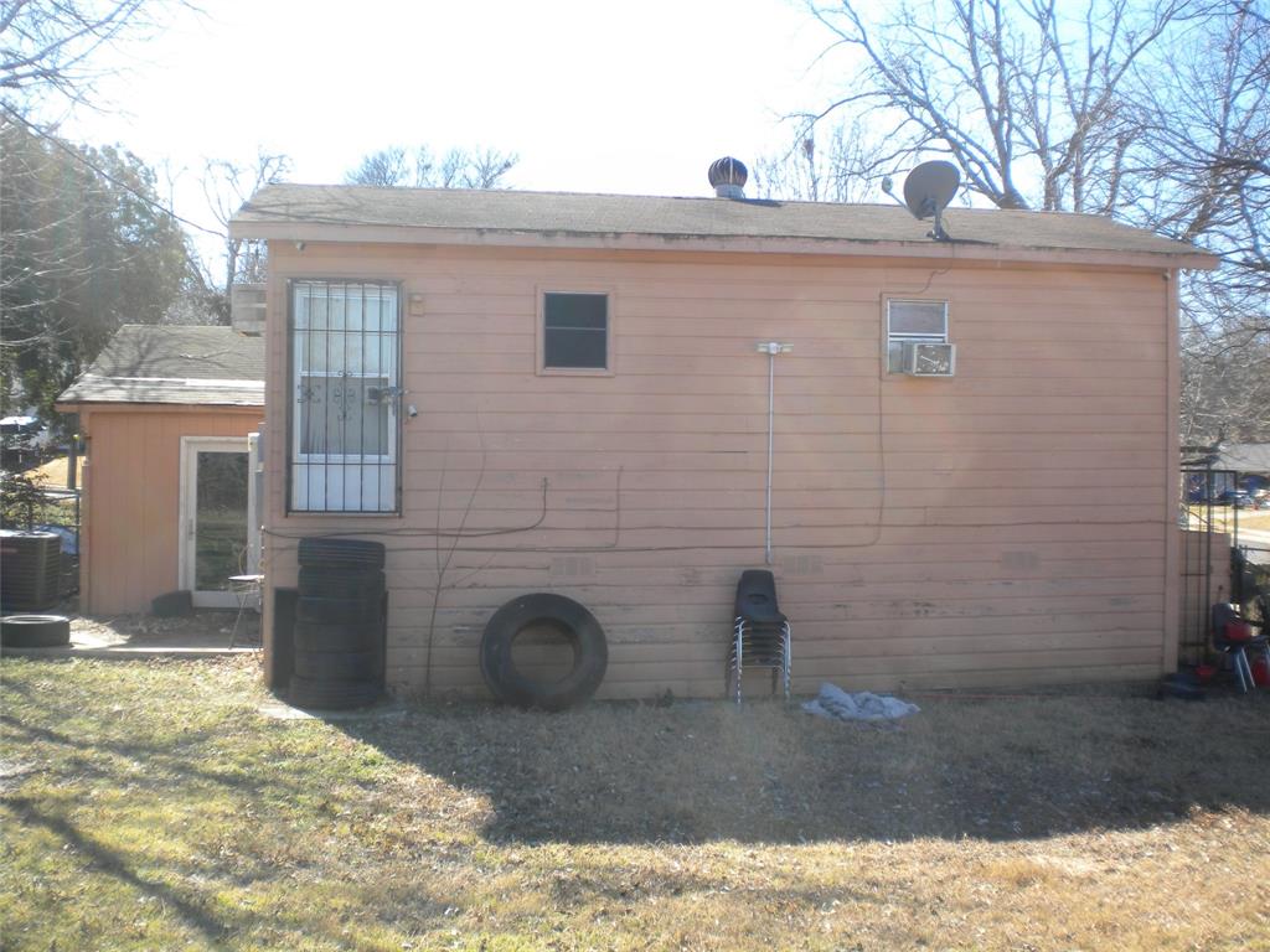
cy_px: 476
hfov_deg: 52.6
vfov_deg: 40.7
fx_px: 1284
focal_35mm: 35
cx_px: 635
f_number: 4.6
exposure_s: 1/161
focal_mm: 6.3
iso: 80
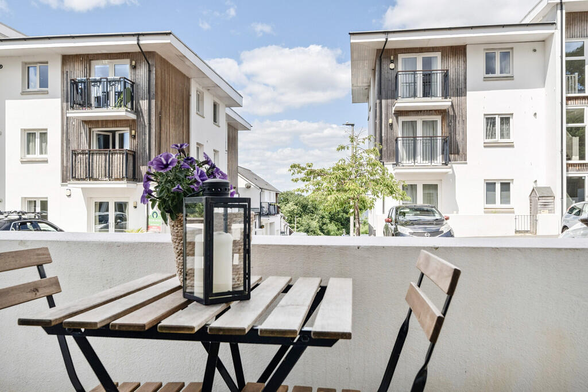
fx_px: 441
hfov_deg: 67.4
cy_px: 196
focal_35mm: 27
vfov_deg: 47.9
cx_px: 294
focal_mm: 18
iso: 400
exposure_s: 1/640
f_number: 8
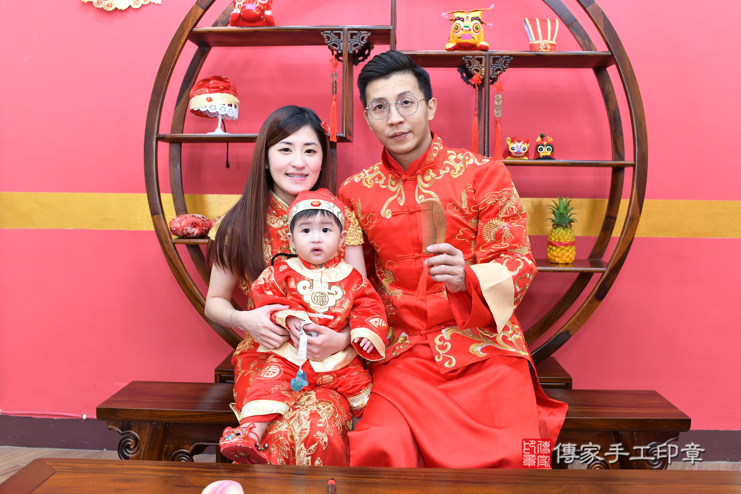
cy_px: 247
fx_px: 720
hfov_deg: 54.4
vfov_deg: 37.9
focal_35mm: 35
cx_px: 370
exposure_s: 1/200
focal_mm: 35
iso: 800
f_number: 4.5
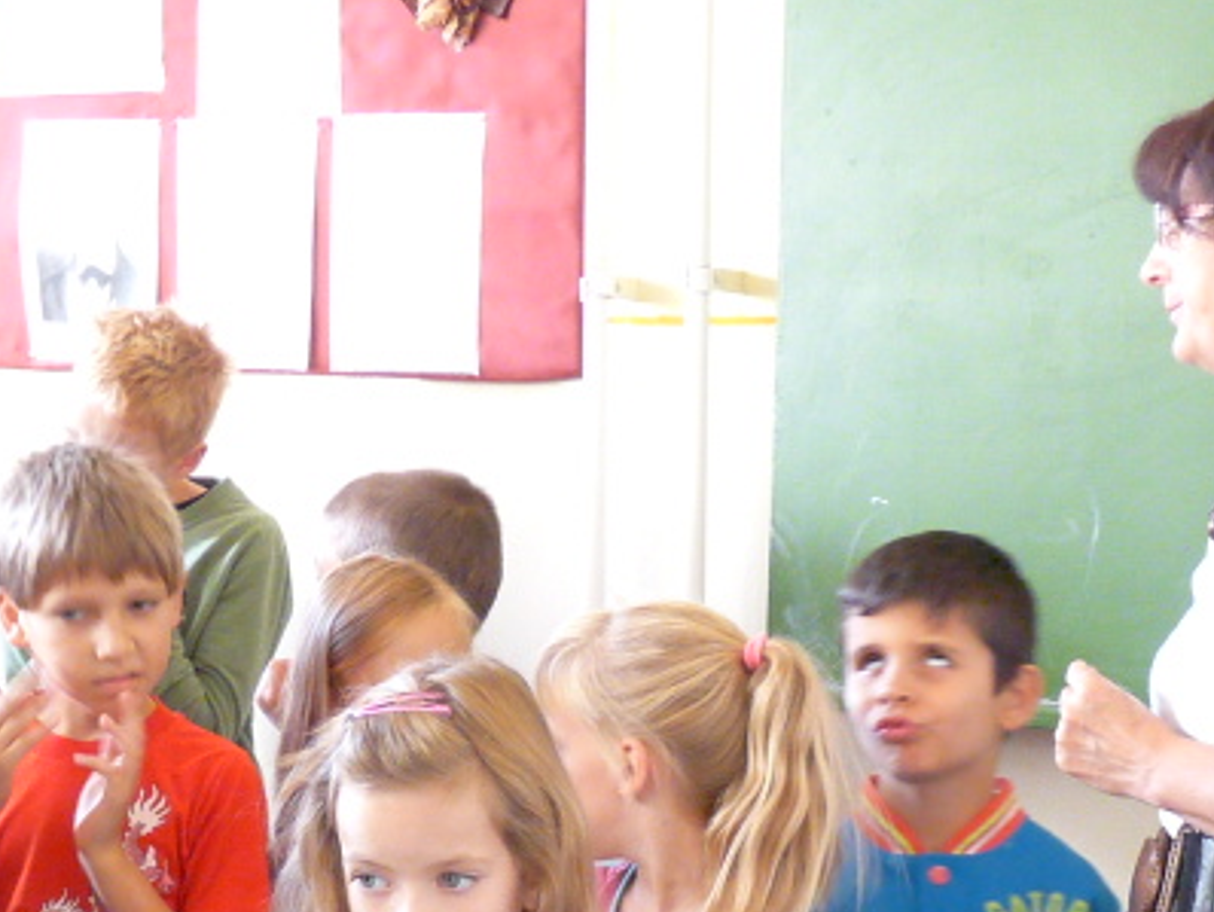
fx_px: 2878
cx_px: 598
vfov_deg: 17.9
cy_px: 668
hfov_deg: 23.8
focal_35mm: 82
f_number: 2.8
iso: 400
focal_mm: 5.1
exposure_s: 1/20
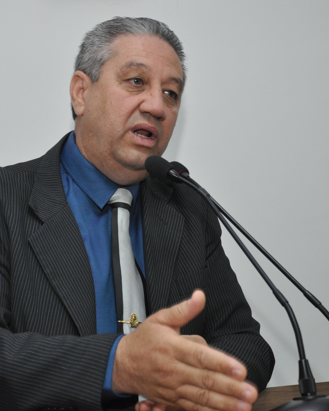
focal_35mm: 73
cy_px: 205
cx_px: 108
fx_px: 888
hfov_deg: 20.9
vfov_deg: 26.1
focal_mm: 34
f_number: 5.6
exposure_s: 1/60
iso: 800
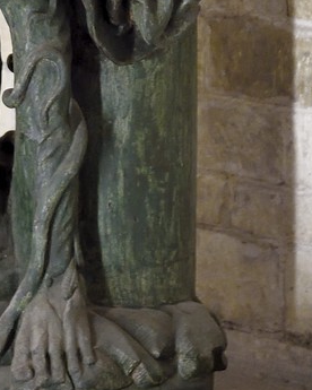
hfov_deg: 5.1
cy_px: -400
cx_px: -77
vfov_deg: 6.2
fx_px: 3520
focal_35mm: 305
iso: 1600
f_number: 4.5
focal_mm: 70
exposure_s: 1/30
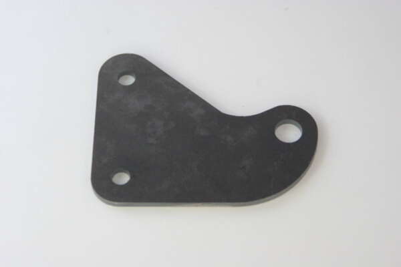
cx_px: 200
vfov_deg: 11.4
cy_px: 134
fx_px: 1337
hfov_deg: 17.1
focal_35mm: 120
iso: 800
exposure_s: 1/10
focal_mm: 80
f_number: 5.6
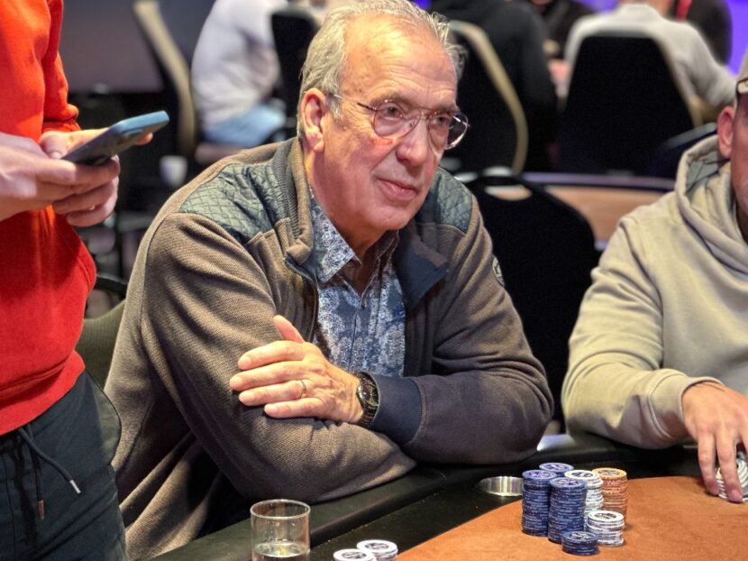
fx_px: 2052
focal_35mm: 95
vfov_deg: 15.6
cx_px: 360
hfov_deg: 20.7
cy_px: 282
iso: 400
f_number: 2.8
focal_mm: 9
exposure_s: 1/20
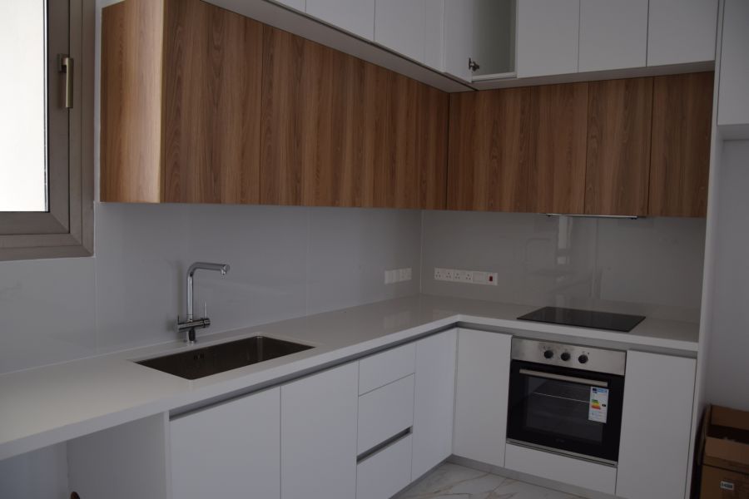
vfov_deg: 25.8
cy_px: 250
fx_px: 1092
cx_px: 374
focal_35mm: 52
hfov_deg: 37.9
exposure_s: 1/80
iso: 400
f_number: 4.5
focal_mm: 35
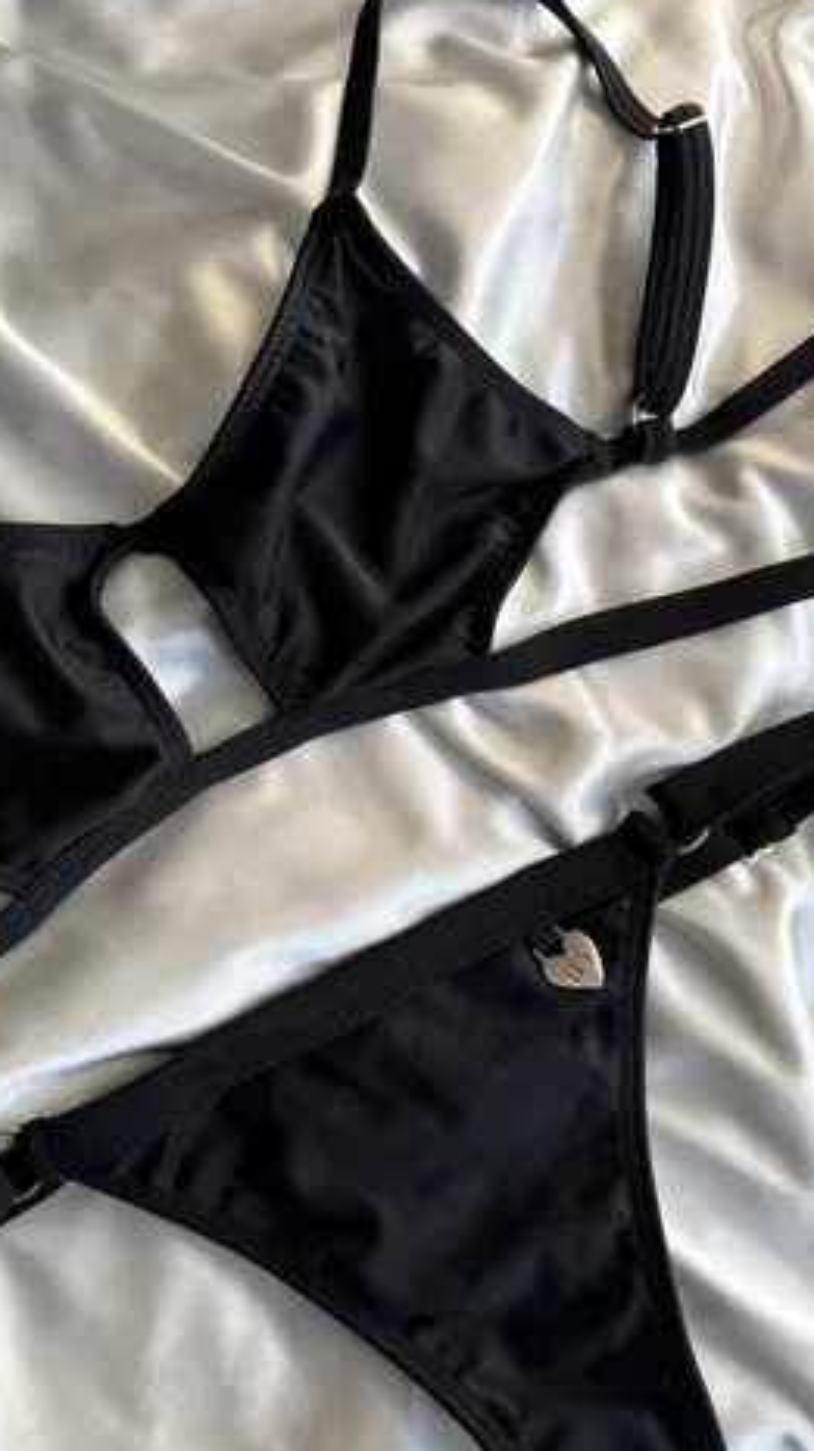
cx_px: 234
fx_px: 1153
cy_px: 744
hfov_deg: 38.2
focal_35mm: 30
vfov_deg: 64.3
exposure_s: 1/412
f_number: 1.78
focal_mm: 6.76
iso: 80
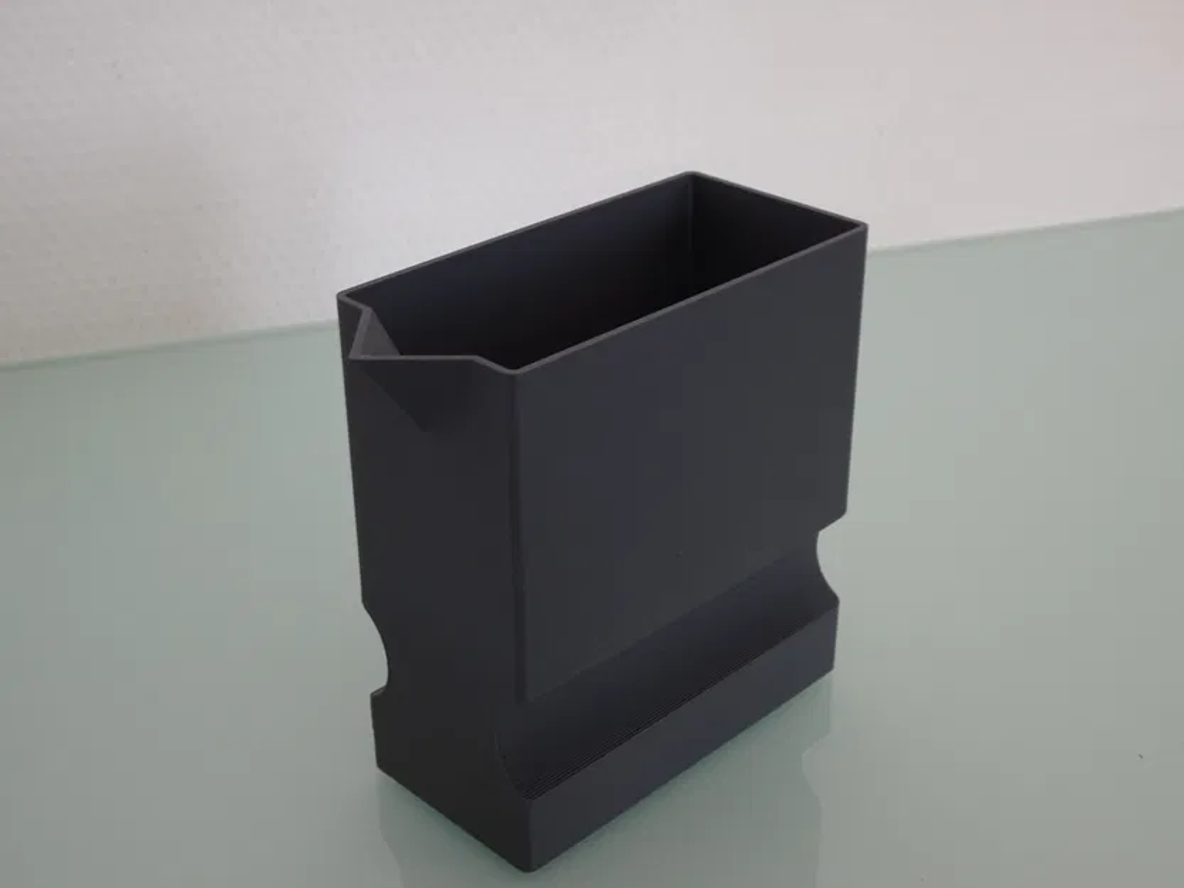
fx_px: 1574
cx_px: 592
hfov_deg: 41.2
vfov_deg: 31.5
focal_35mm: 46
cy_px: 444
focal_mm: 7.87
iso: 80
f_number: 4.5
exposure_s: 1/5
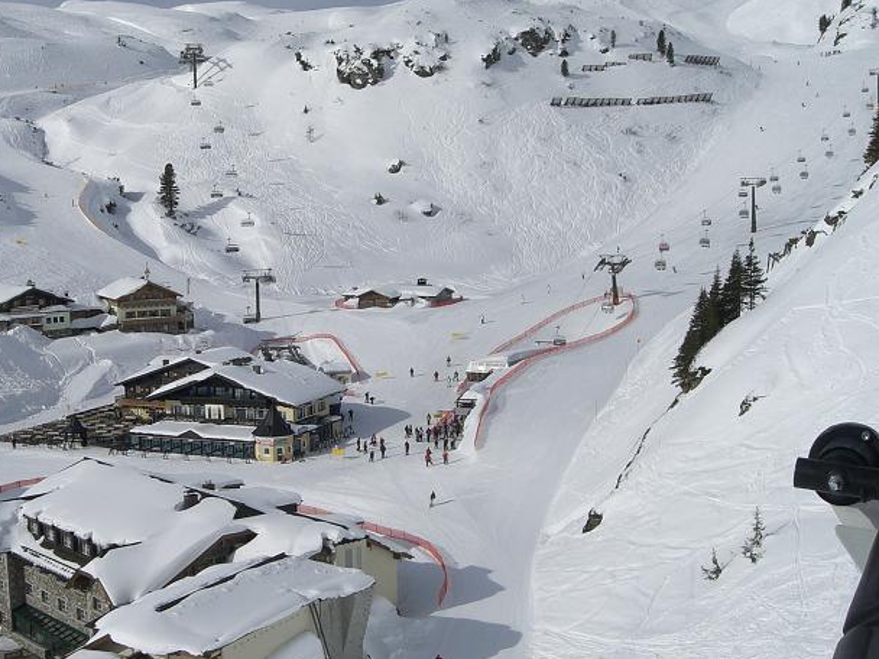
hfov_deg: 37.9
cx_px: 327
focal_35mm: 50
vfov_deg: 29.1
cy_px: 360
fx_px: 1270
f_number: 4.4
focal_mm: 6.3
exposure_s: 1/2000
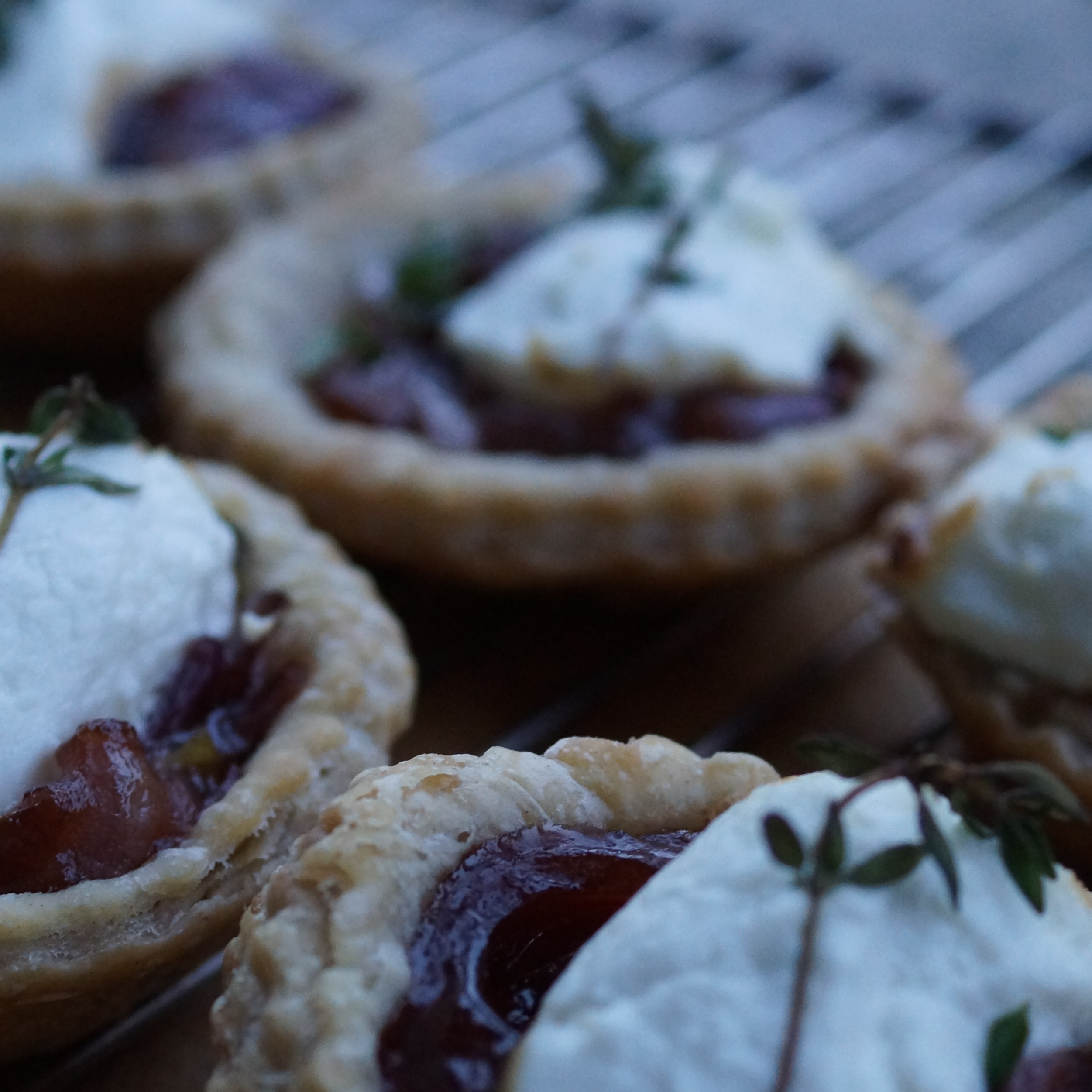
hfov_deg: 23.0
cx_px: 421
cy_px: 579
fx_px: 2677
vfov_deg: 23.1
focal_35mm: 75
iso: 1250
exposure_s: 1/60
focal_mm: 30
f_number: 4
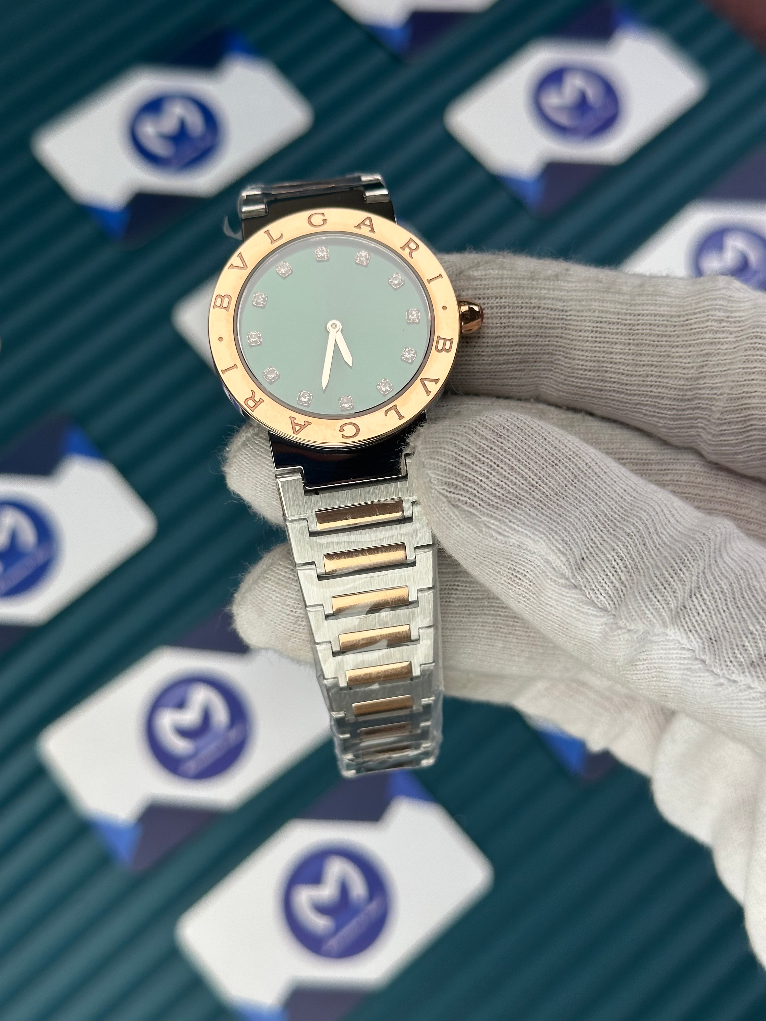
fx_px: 1416
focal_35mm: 48
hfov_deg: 30.3
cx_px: 383
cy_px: 510
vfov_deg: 39.7
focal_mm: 6.86
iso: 64
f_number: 1.78
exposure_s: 1/1133
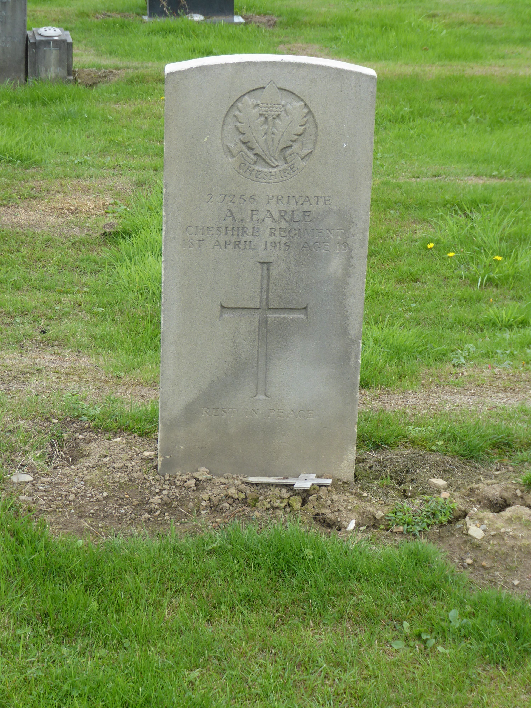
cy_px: 354
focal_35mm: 91
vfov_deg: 21.5
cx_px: 266
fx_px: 1861
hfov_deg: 16.2
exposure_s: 1/80
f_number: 4.8
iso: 80
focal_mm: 15
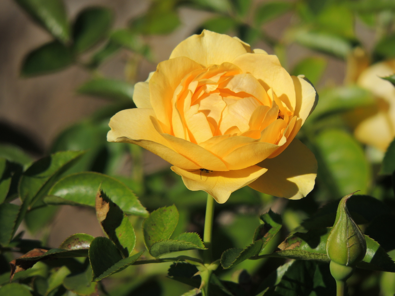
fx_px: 11411
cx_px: 198
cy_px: 148
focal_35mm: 1000
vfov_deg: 1.5
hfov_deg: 2.0
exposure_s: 1/1000
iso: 110
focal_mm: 180
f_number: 5.9
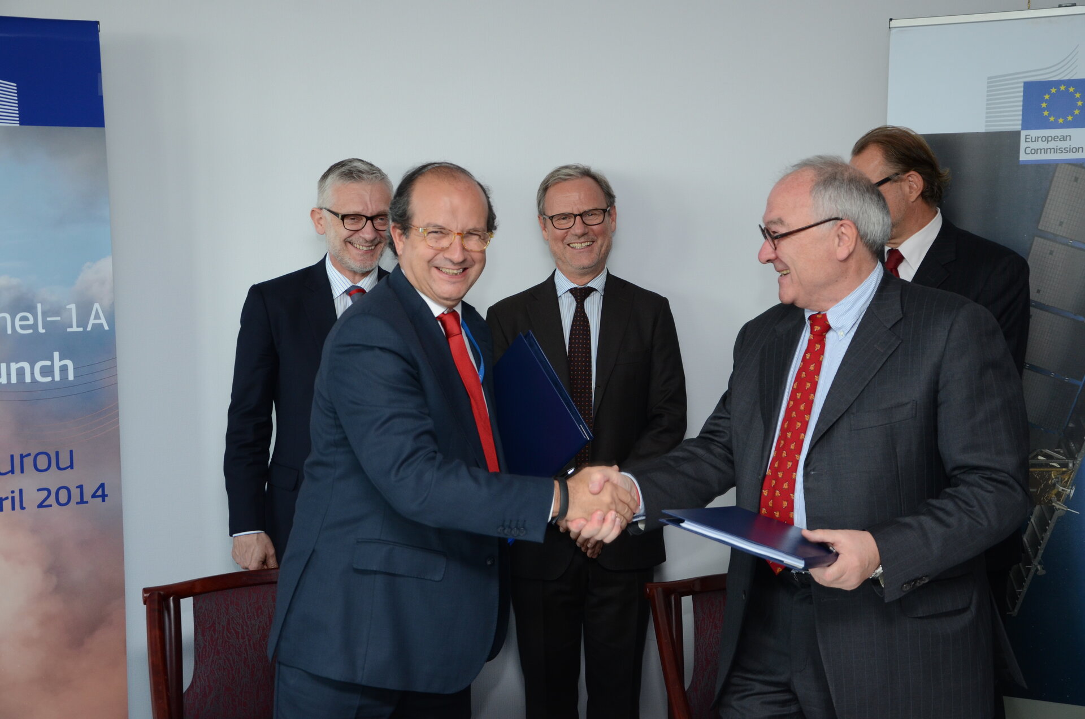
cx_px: 542
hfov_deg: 37.9
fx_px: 1579
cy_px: 360
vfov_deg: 25.6
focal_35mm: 52
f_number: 5
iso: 500
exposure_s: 1/160
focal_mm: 35
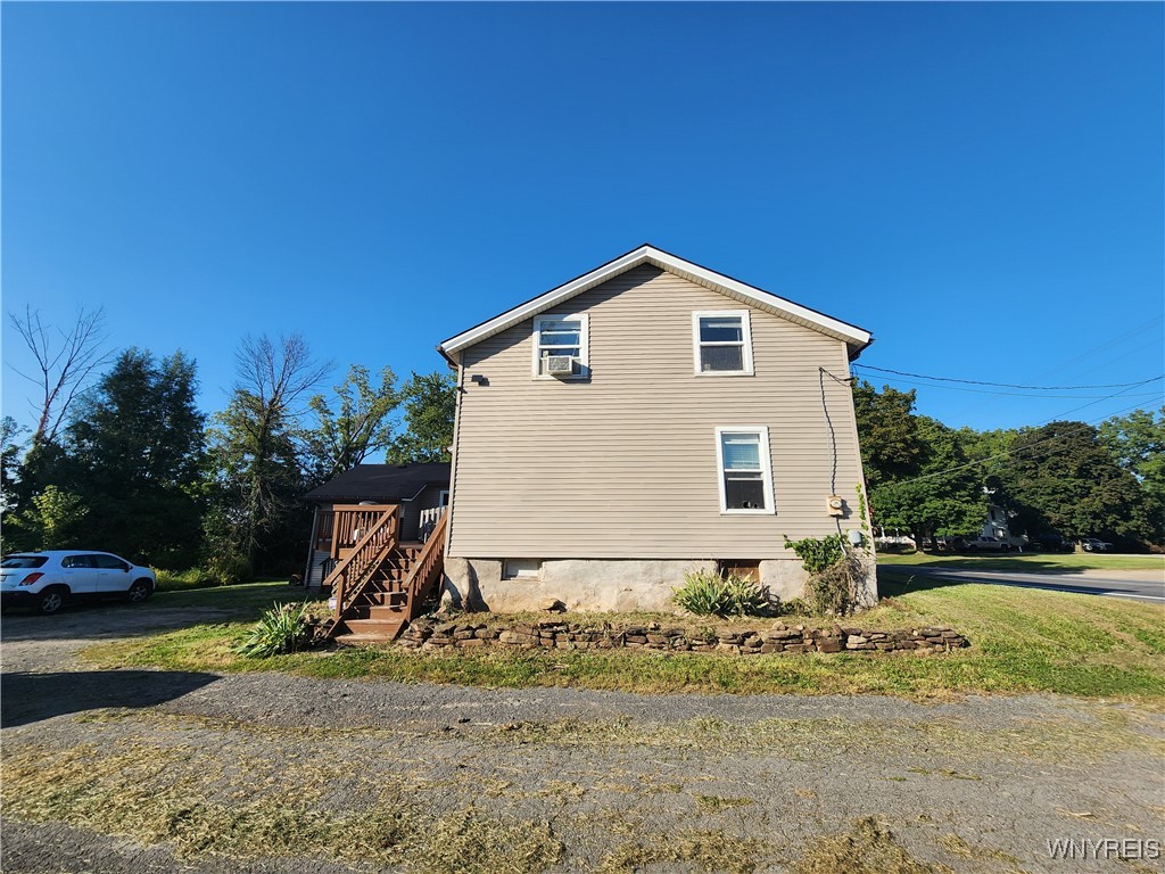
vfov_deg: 89.9
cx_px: 582
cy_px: 437
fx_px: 438
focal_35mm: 13
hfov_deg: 106.2
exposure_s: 1/1567
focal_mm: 2.2
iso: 50
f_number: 2.2
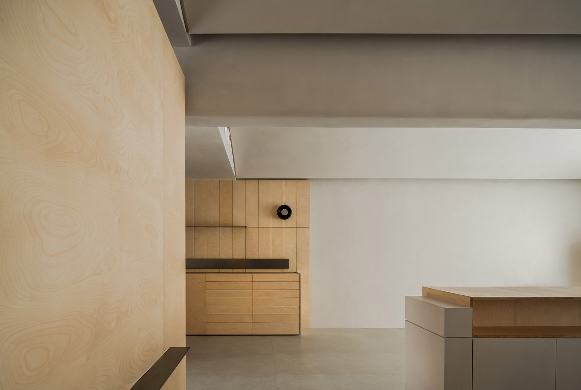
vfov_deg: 53.3
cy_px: 195
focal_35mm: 24
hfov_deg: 73.6
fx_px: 388
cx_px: 290
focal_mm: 24
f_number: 14
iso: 100
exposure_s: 1/1.25
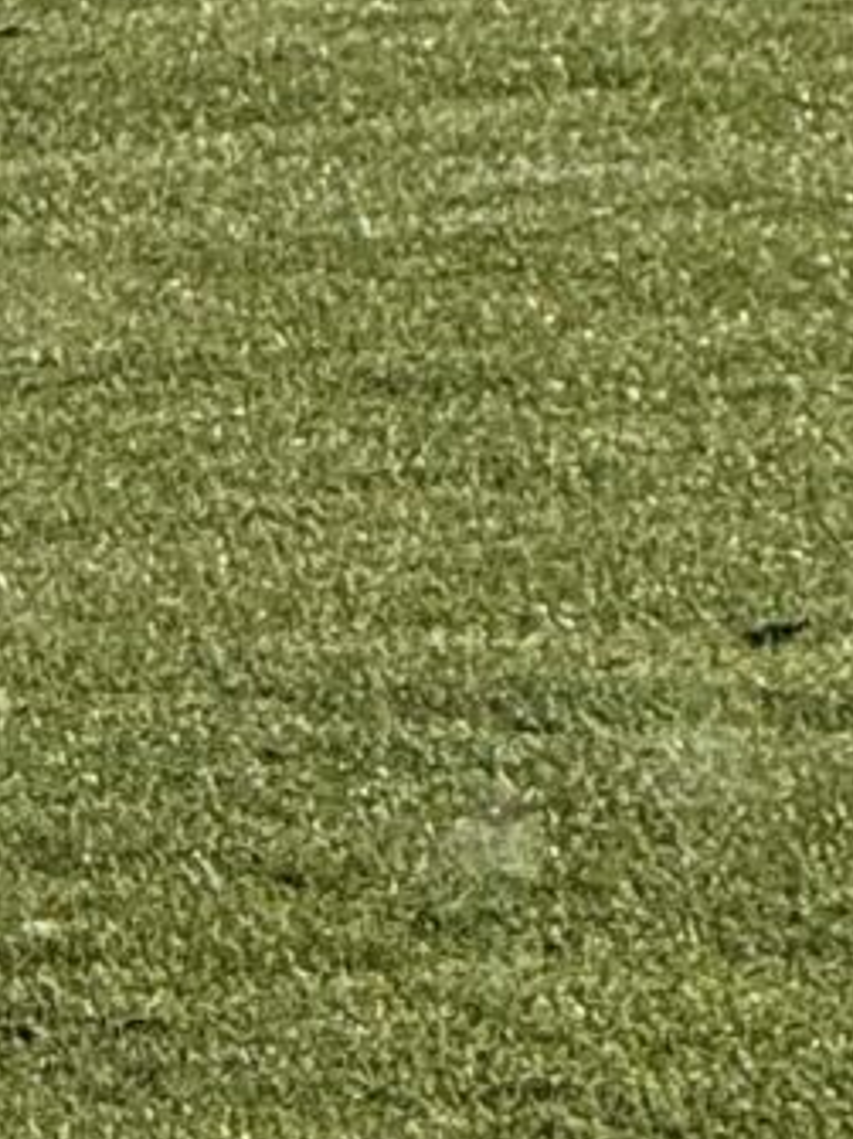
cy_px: -439
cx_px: -1641
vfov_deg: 2.2
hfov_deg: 1.6
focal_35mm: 917
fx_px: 30148
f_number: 2.8
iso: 50
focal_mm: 15.66
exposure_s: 1/3690
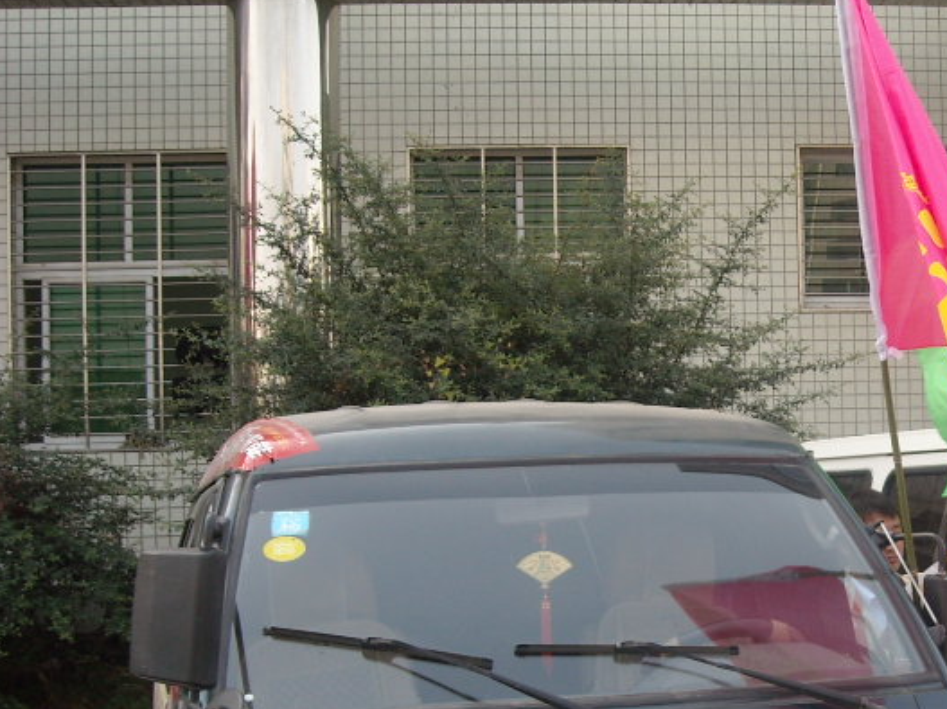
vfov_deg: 21.4
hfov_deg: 27.4
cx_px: 884
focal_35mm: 68
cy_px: 551
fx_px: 1860
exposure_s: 1/228
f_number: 2.8
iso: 64
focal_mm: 5.7
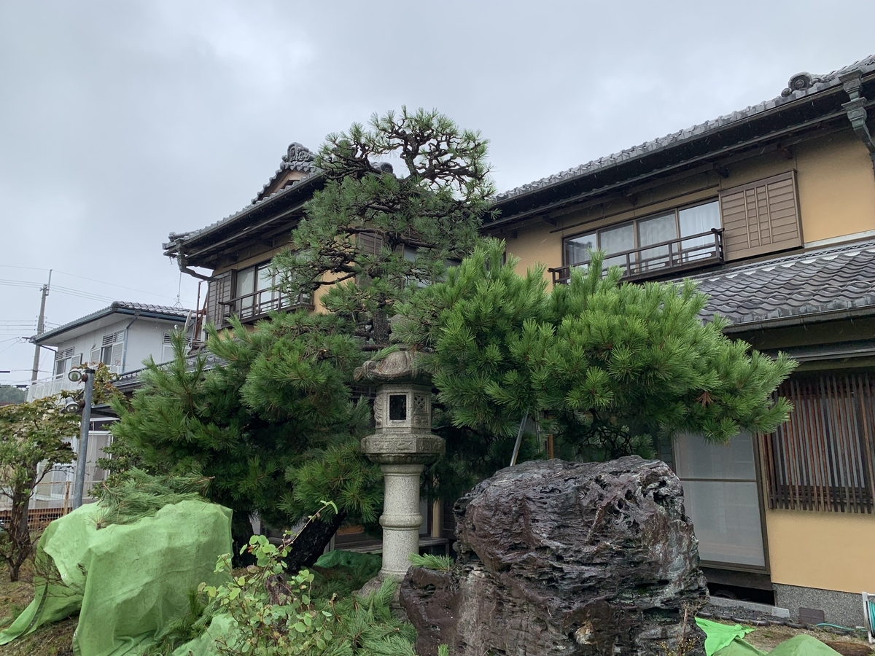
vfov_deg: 53.1
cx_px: 438
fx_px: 657
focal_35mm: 26
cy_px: 328
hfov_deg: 67.3
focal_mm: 4.25
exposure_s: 1/474
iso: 25
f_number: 1.8
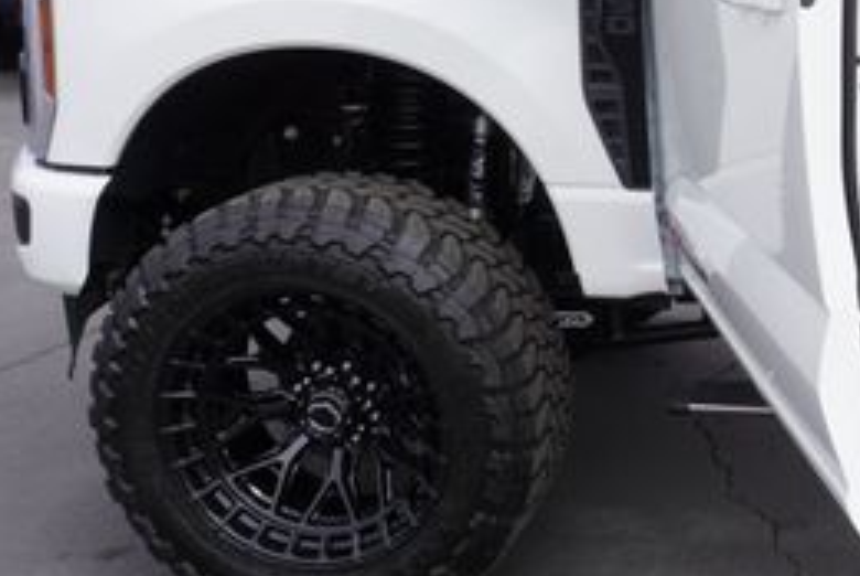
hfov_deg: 31.0
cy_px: 99
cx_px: 893
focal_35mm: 59
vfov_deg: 22.7
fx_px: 1411
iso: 100
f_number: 10
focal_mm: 16
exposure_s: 1/160
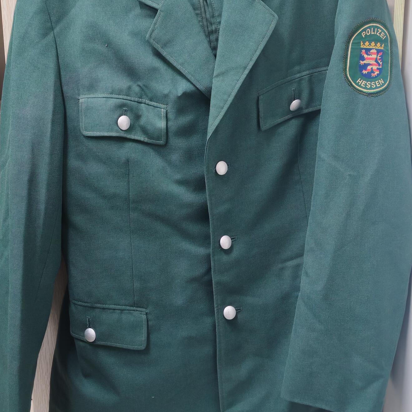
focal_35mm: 47
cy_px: 160
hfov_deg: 36.1
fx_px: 633
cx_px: 206
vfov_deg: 35.9
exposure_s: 1/20
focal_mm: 5.52
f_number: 1.95
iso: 800
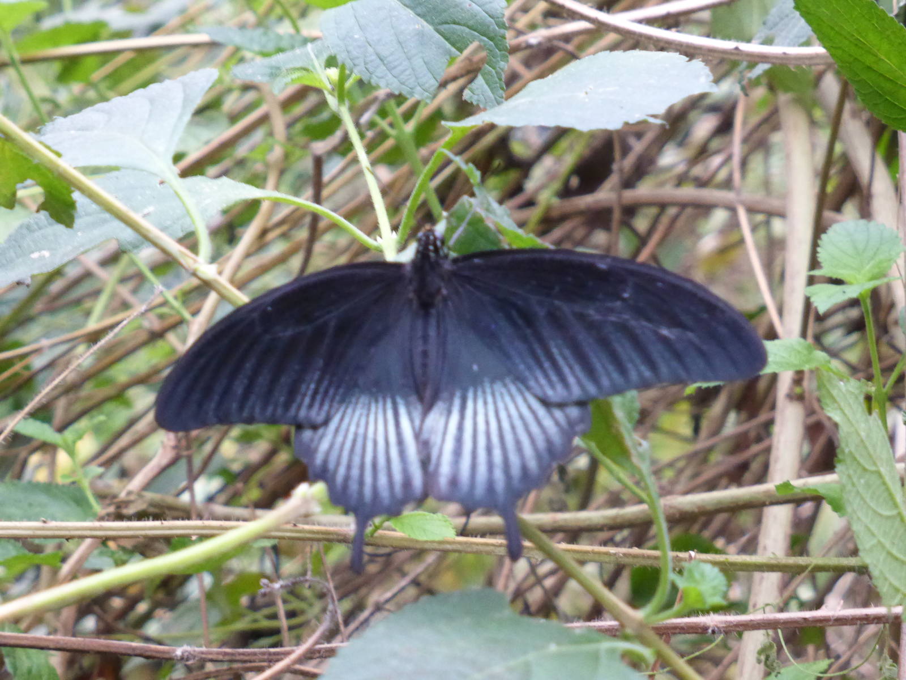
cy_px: 340
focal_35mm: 142
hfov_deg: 13.9
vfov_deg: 10.4
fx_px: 3717
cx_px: 453
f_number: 5.4
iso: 800
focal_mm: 23.1
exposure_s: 1/25
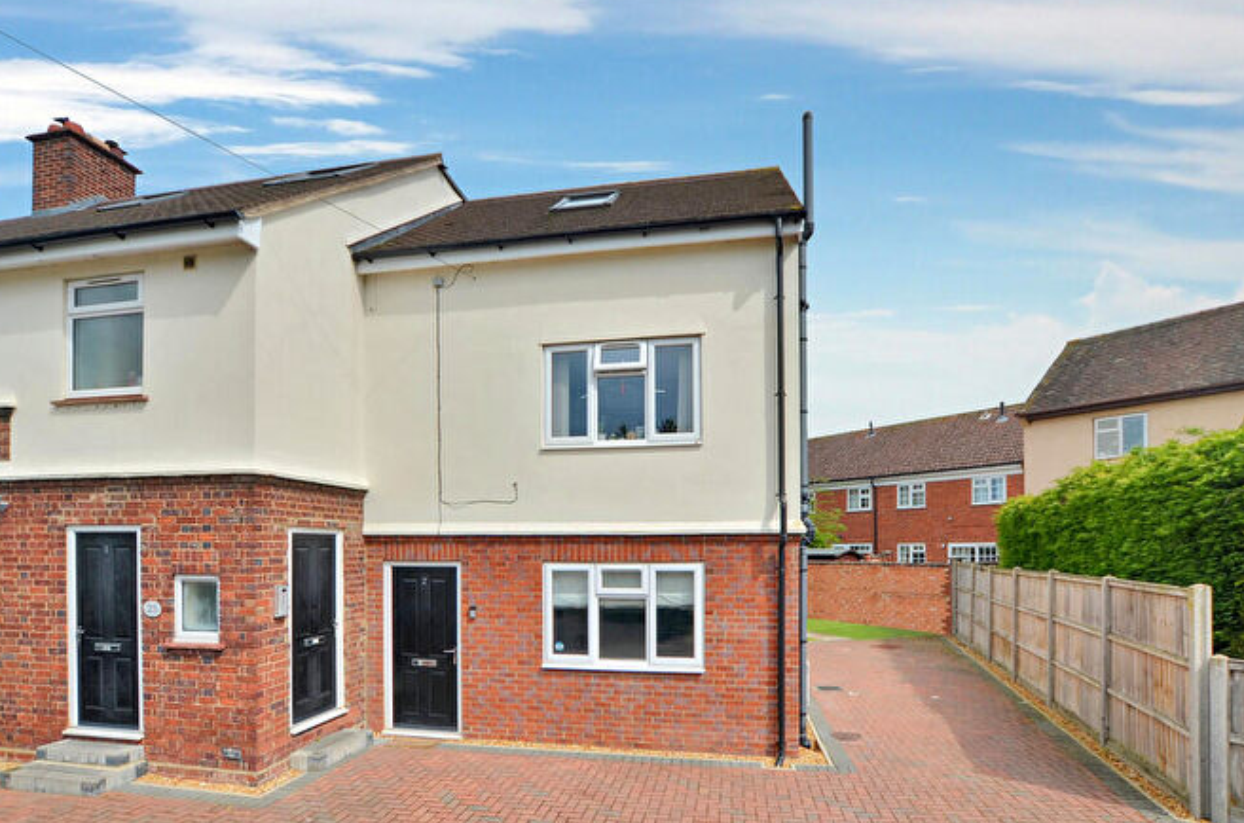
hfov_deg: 96.8
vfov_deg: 73.4
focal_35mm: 16
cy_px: 397
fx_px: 552
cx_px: 590
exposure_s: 1/1250
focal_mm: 10
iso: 100
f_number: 4.5
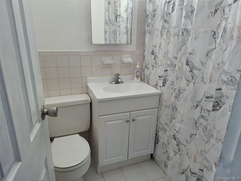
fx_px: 160
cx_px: 120
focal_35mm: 23
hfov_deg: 73.9
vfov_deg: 58.9
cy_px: 90
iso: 64
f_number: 1.8
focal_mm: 5.54
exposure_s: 1/40
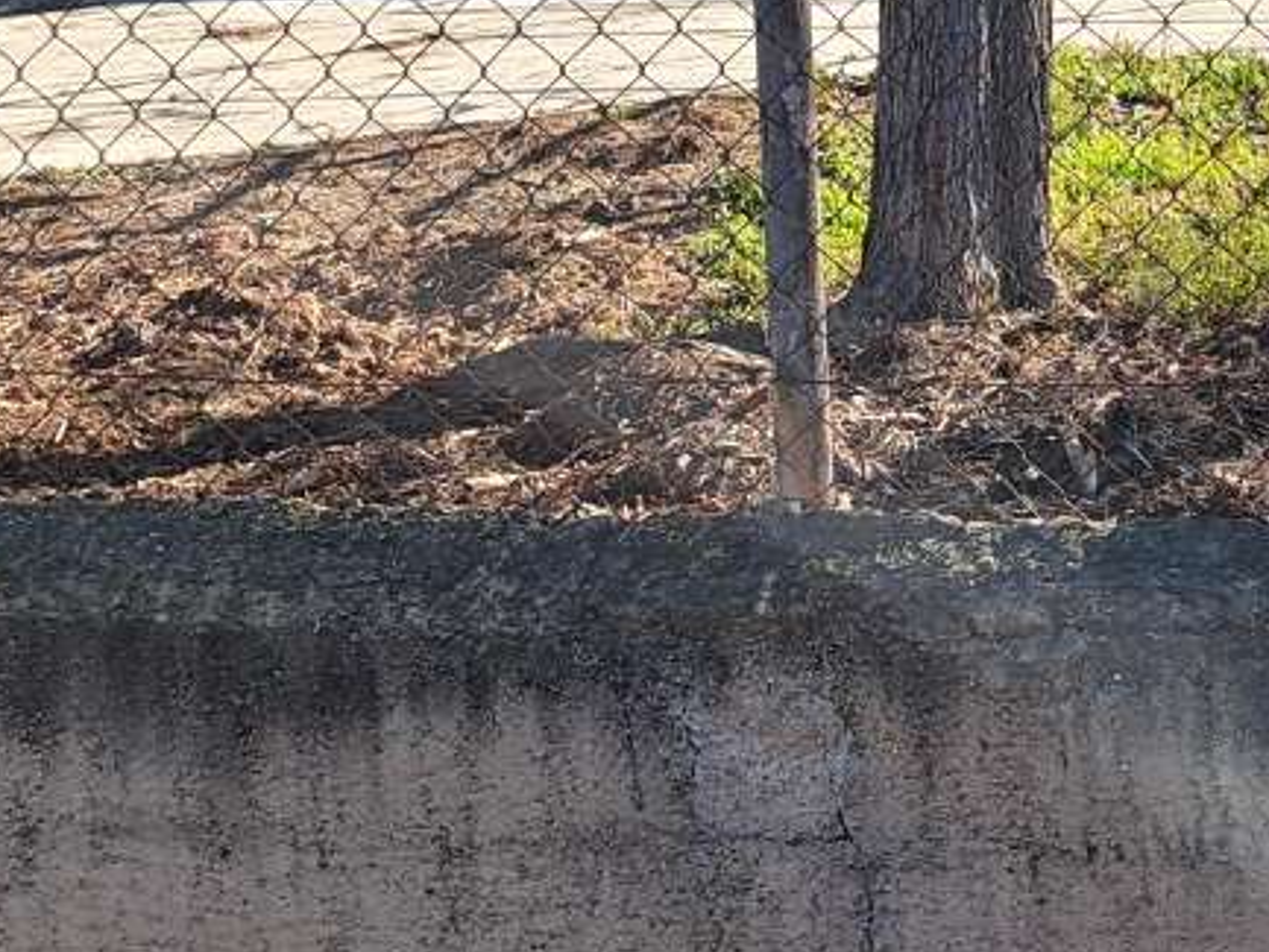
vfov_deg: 17.2
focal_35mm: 83
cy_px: -107
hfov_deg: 19.3
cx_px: 2112
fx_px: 3044
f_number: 1.8
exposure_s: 1/676
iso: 50
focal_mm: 5.23
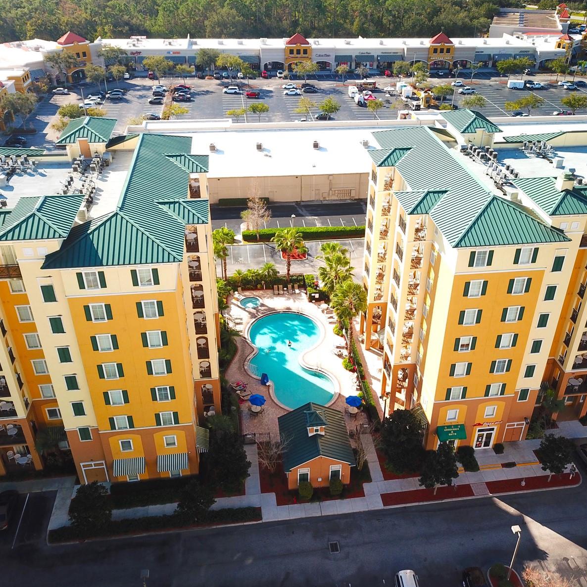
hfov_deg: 52.5
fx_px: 595
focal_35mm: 31
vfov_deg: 52.5
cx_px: 317
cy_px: 293
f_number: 2.2
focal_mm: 4.73
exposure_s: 1/50
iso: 120
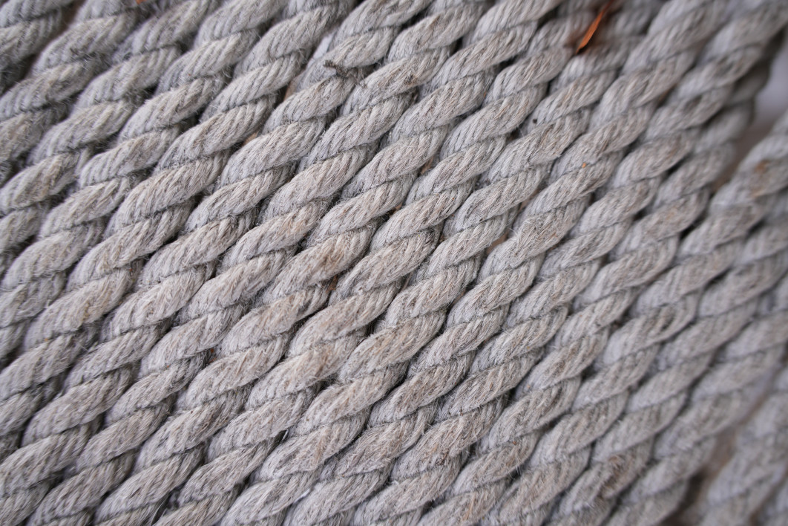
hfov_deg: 54.4
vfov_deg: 37.9
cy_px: 263
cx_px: 394
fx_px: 766
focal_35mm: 35
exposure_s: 1/125
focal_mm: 35
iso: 100
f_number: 4
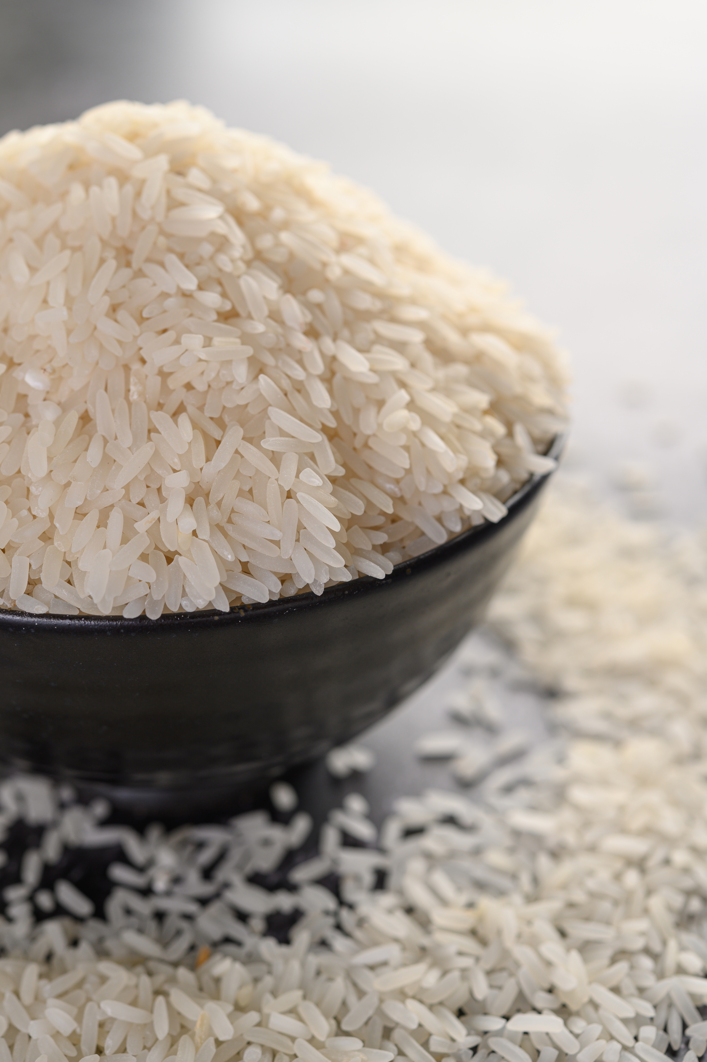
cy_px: 531
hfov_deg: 22.6
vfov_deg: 33.4
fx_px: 1770
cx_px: 354
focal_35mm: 60
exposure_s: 1/125
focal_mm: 60
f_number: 8
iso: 100
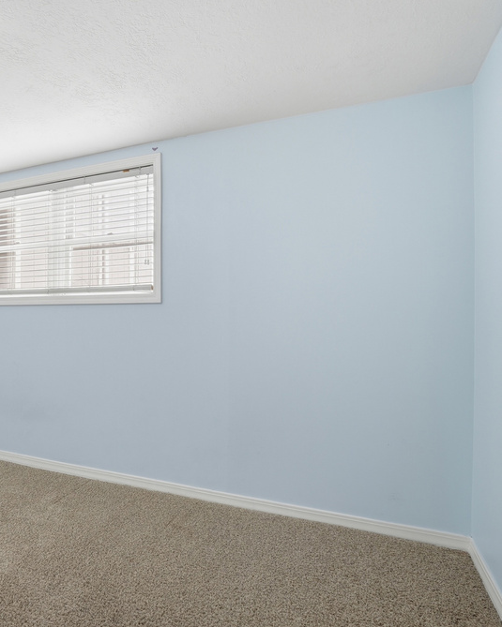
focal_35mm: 23
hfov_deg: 57.4
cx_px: 119
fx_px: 427
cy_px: 318
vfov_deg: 72.6
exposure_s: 1/60
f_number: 9
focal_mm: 16
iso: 250
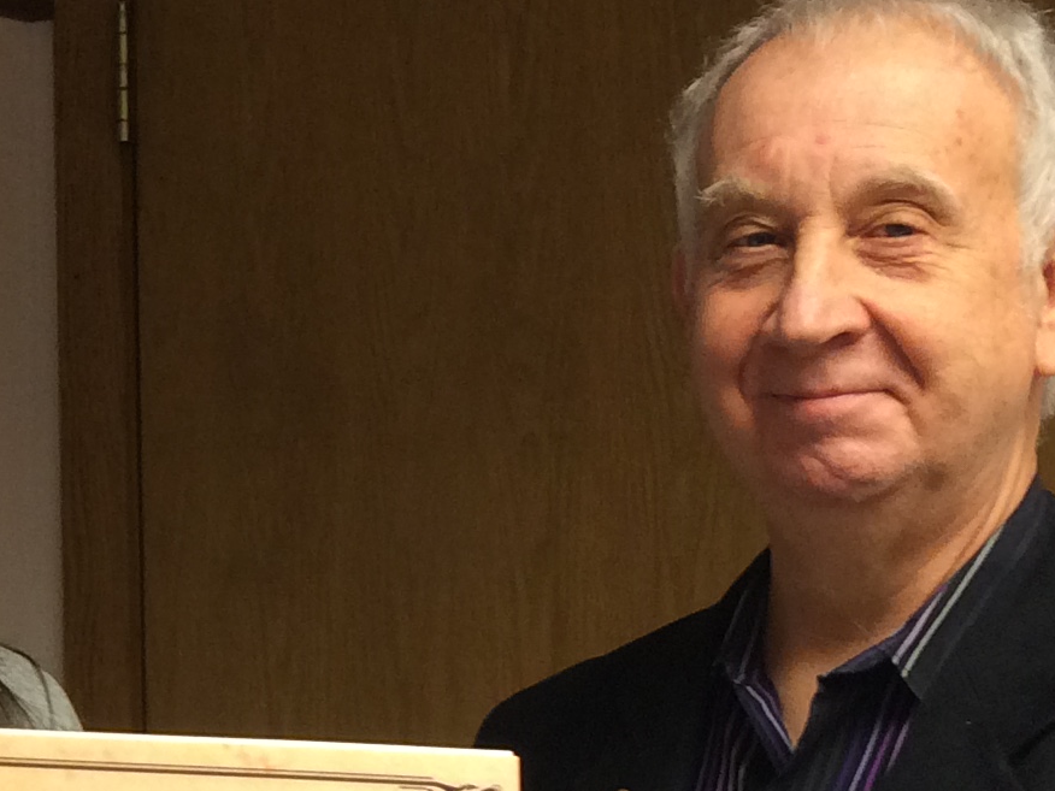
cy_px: 790
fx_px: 3292
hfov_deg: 17.1
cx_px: -311
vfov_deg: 13.5
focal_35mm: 108
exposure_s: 1/30
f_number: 2.2
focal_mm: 4.15
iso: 80
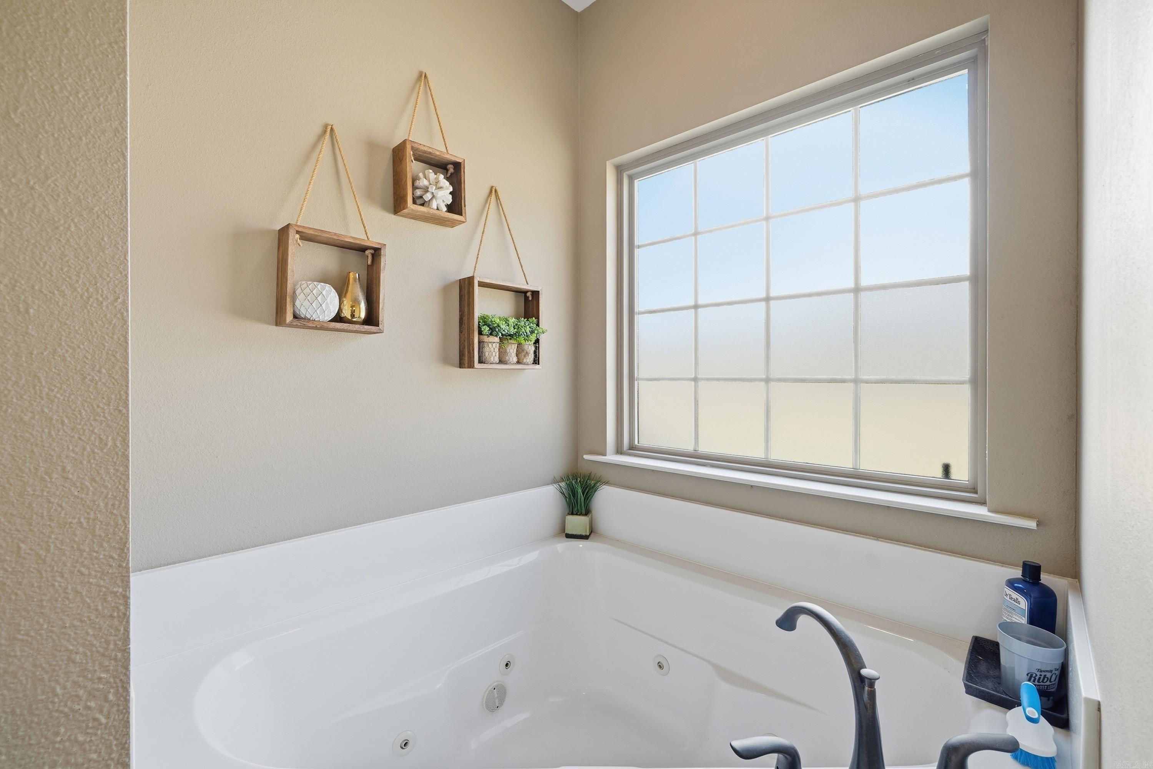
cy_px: 384
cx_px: 576
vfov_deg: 77.3
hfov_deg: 100.4
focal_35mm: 15
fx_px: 480
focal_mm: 10
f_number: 9
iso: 250
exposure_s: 1/100
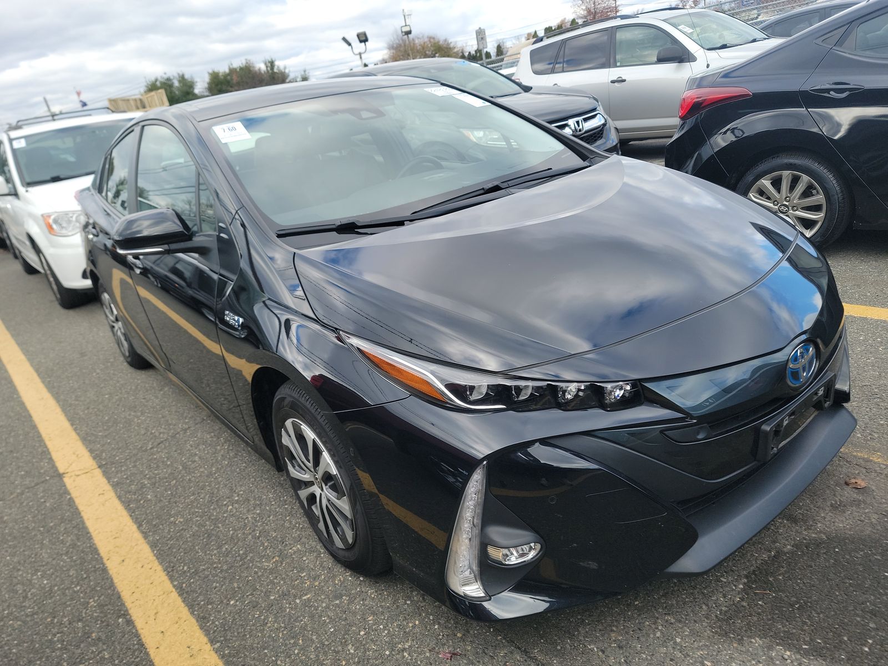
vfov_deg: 56.8
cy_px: 333
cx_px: 444
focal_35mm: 24
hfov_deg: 71.6
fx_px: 616
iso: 50
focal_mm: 6.7
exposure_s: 1/190
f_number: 1.8
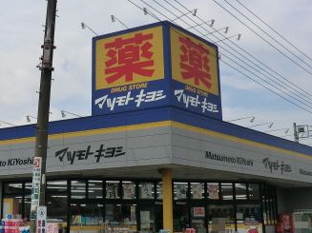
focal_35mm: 47
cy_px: 120
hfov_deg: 40.0
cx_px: 107
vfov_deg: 30.9
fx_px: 423
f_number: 7.5
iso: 80
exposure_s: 1/500
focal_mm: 4.3
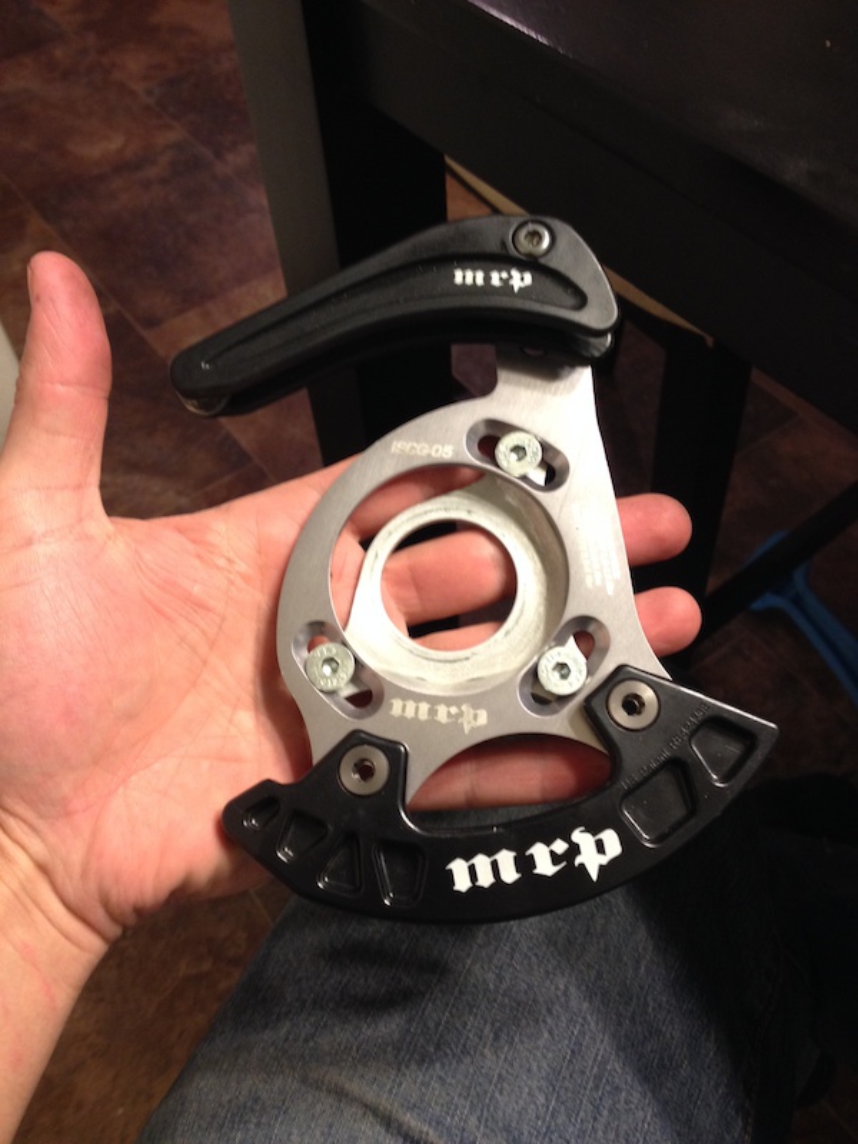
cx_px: 429
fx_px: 1157
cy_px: 572
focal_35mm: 35
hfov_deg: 40.7
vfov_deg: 52.6
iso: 125
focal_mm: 4.28
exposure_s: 1/20
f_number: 2.4
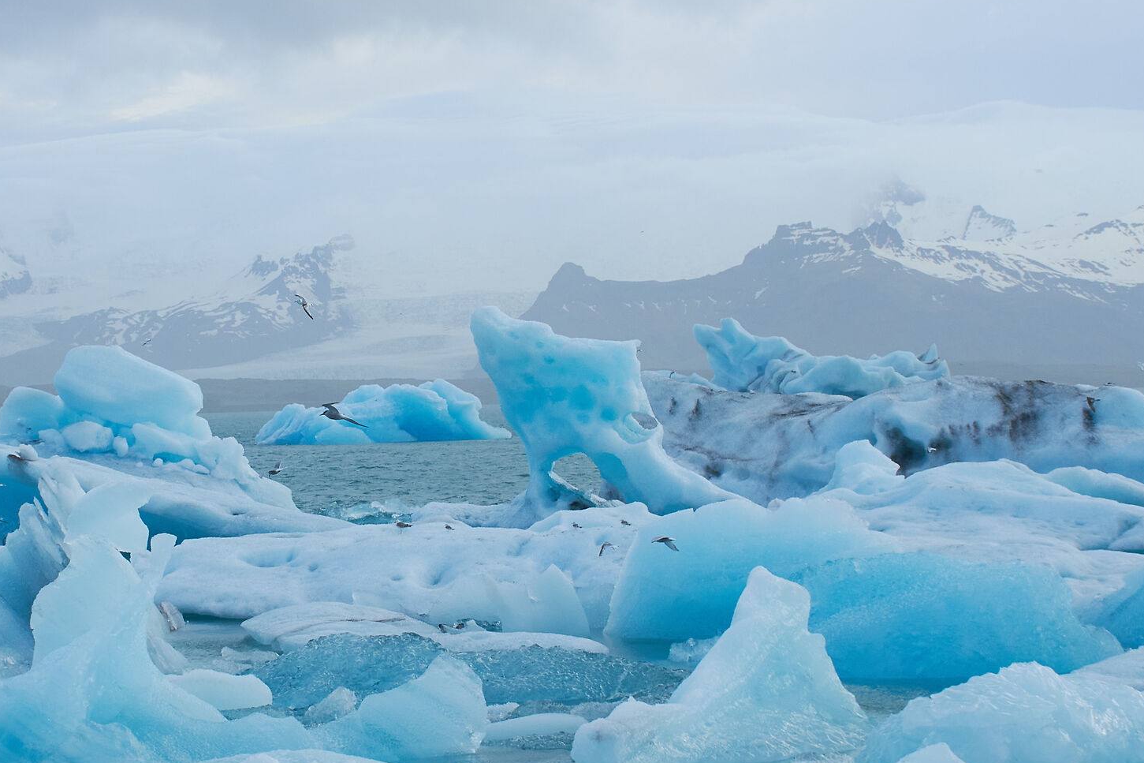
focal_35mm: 86
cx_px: 323
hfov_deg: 23.5
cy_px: 306
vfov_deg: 15.9
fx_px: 2732
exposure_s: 1/400
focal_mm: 35
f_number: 8
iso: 400
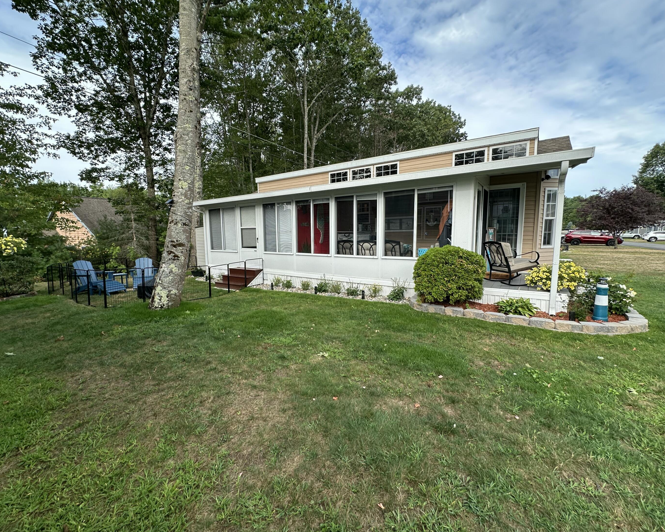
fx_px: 295
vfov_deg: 84.0
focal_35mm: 15
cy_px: 266
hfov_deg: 96.7
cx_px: 317
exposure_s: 1/313
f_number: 2.2
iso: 40
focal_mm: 2.22
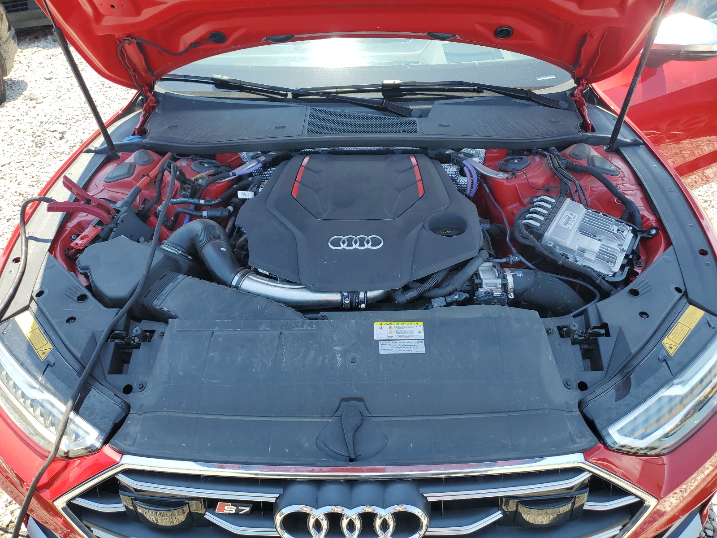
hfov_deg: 67.3
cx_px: 358
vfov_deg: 53.1
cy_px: 269
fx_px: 539
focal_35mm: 26
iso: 50
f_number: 1.5
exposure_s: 1/769
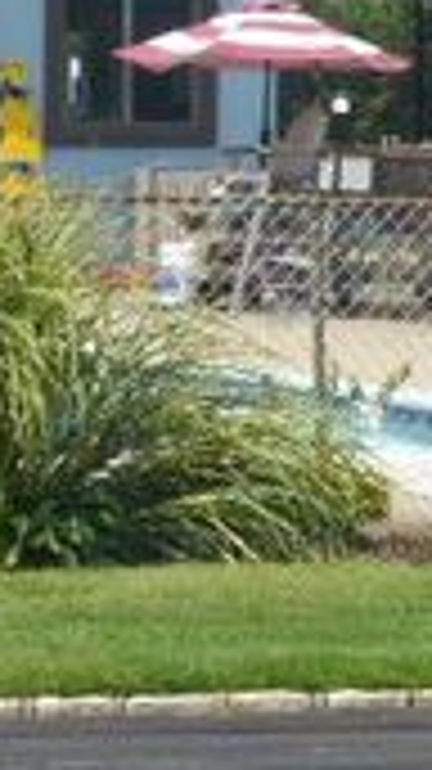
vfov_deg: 6.7
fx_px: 6608
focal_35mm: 324
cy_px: 182
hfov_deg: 3.7
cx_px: -288
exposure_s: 1/500
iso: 100
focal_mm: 17.01
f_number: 4.8
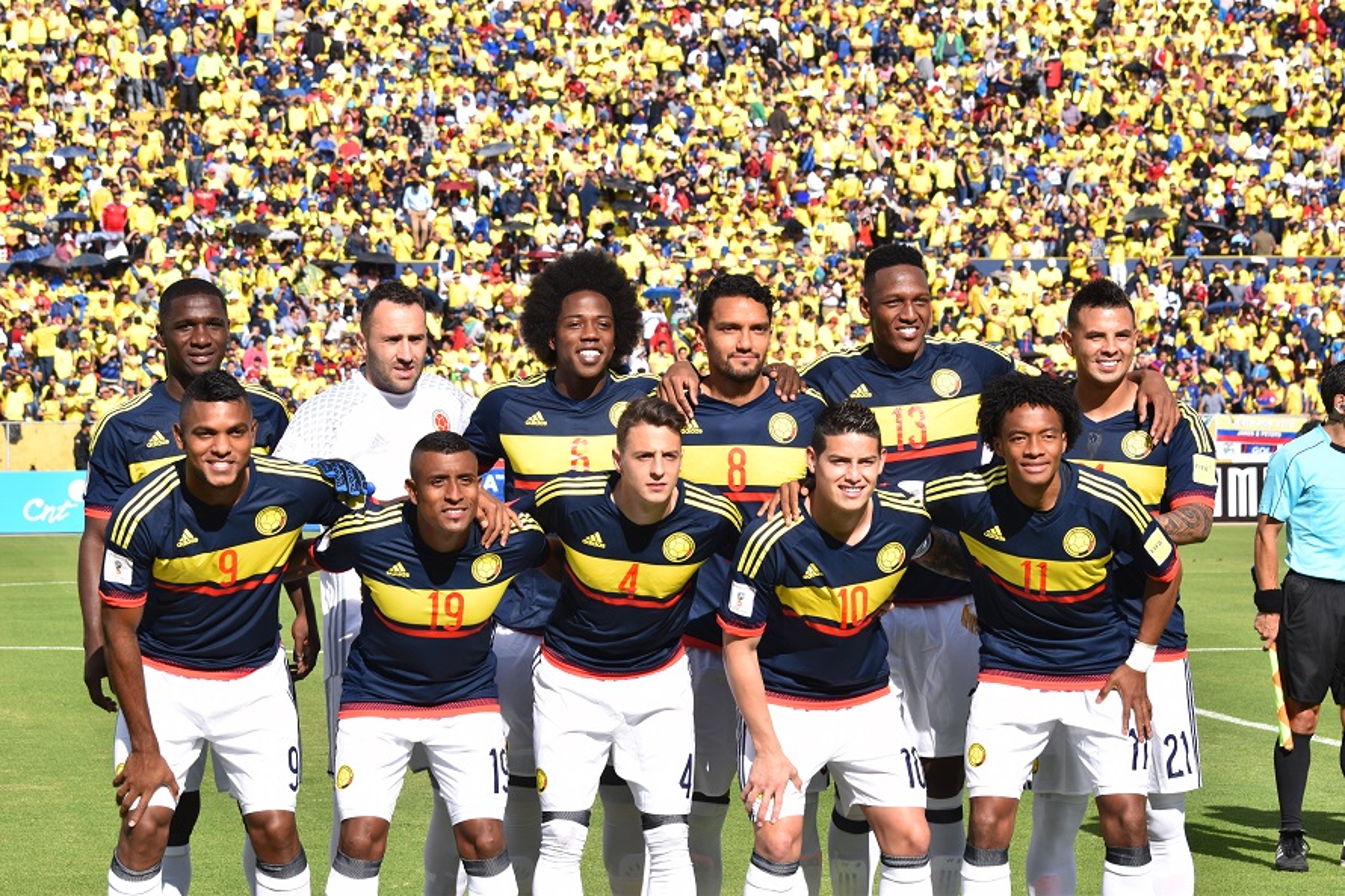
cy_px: 448
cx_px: 672
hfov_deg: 15.9
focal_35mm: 129
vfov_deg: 10.6
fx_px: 4818
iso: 200
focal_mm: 86
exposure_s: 1/400
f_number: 10
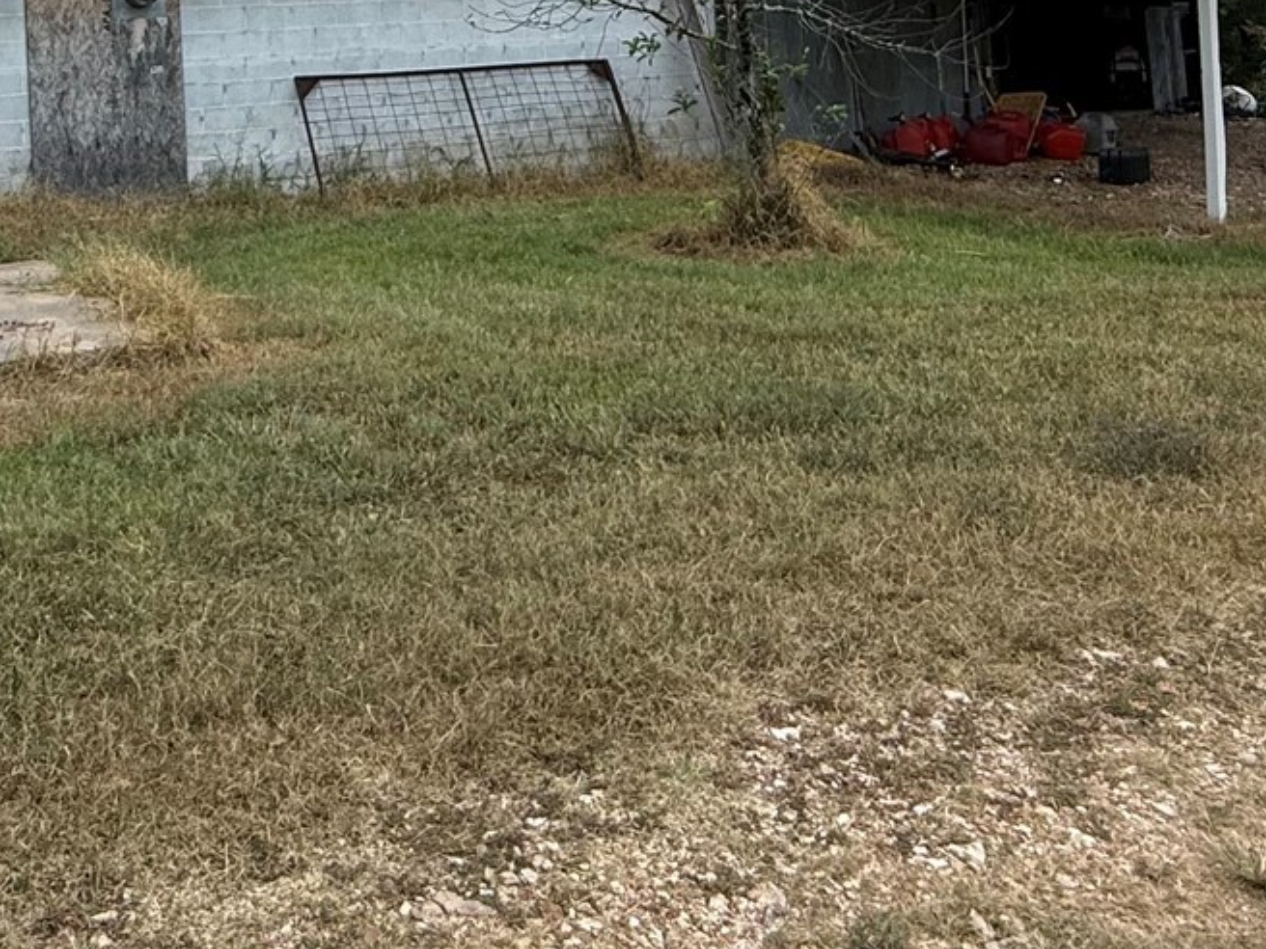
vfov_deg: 32.0
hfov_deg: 44.8
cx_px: 380
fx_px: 1499
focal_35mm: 41
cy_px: -27
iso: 50
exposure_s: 1/1795
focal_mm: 2.22
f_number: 2.2
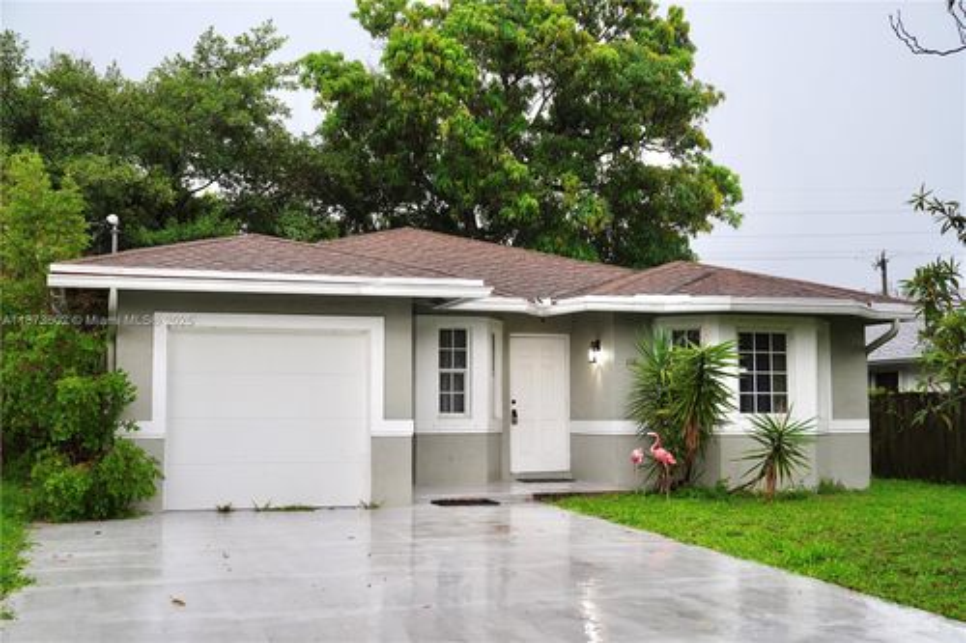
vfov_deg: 31.9
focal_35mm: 42
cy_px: 322
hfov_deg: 46.4
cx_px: 483
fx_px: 1127
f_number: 3.5
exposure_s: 1/60
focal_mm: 42
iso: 200
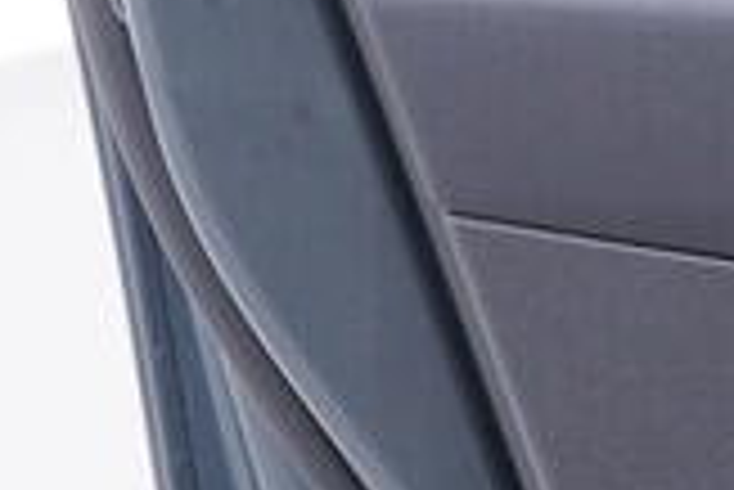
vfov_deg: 6.1
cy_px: 25
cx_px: 1608
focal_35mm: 226
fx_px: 4612
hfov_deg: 8.5
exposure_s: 1/40
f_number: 2.8
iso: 160
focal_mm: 24
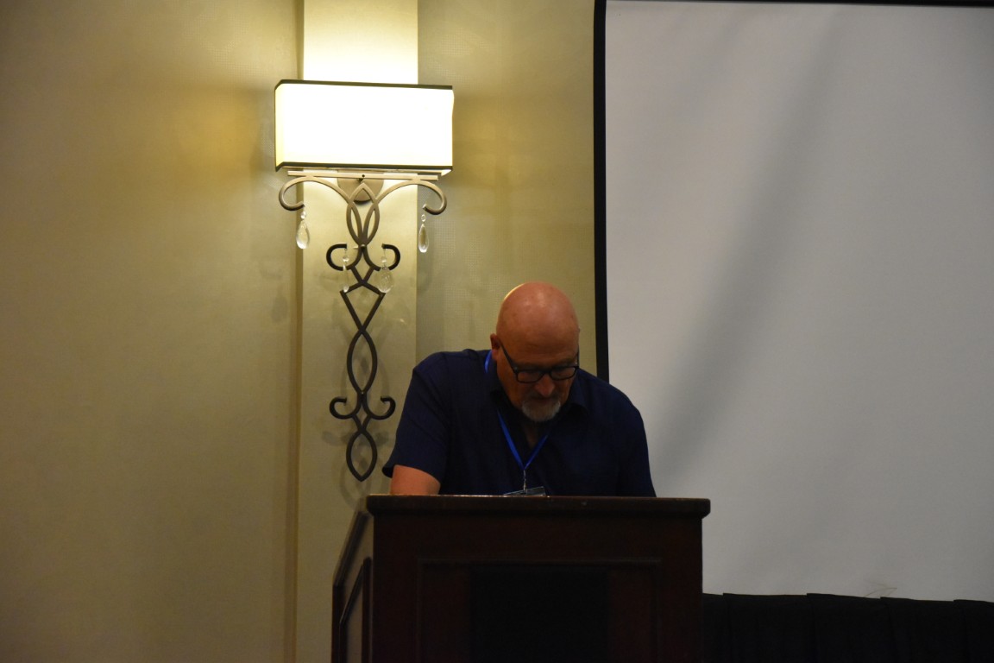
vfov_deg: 12.2
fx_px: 3106
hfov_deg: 18.2
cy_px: 332
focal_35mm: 112
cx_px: 497
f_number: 5.3
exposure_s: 1/125
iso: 4000
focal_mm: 75
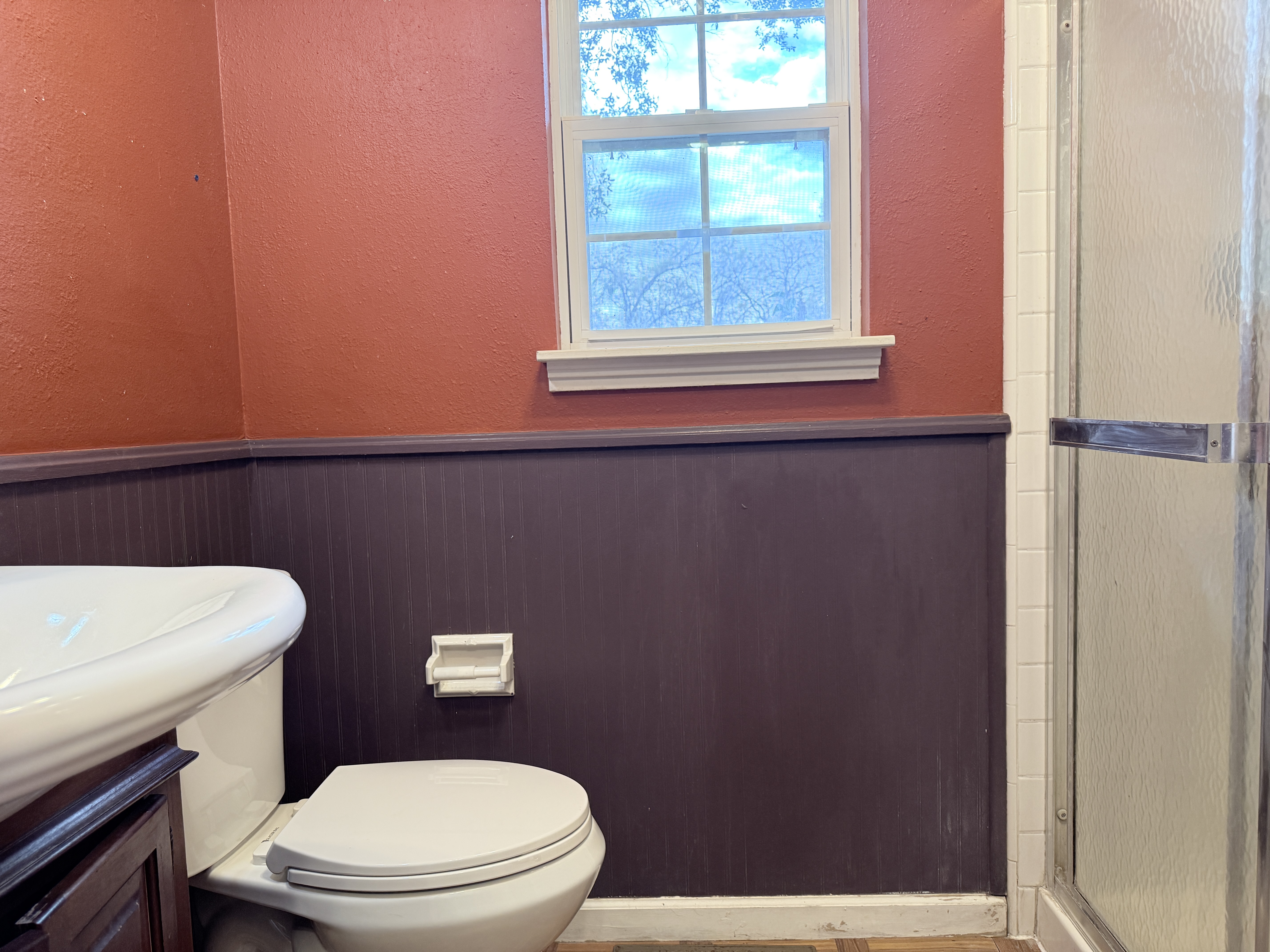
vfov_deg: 56.8
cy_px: 476
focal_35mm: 24
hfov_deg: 71.6
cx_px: 635
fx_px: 881
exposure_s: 1/120
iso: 200
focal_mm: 6.76
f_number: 1.78
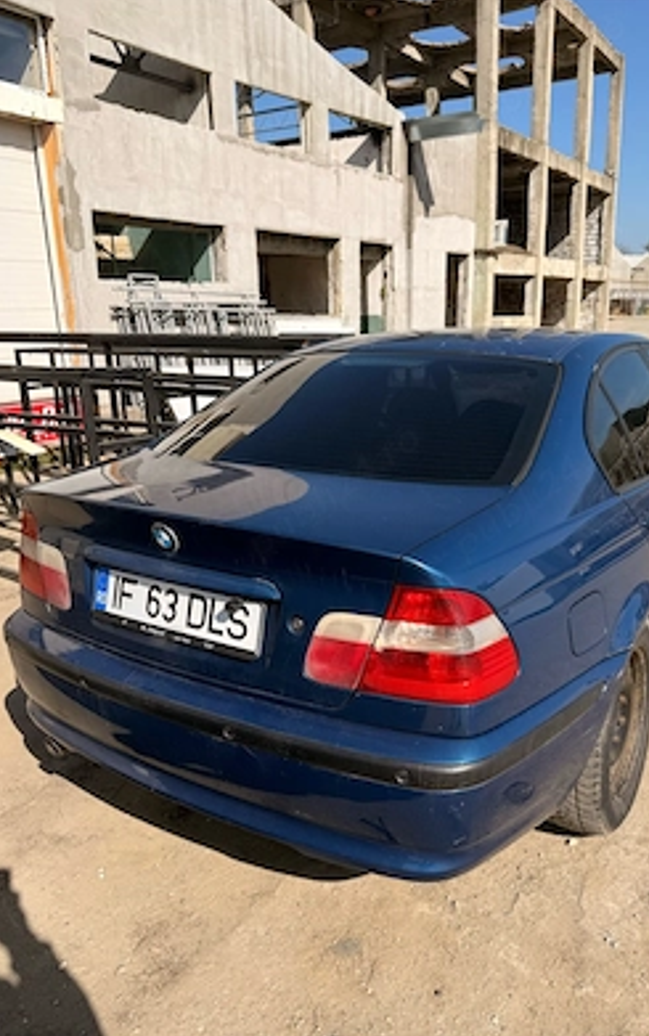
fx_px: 734
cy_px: 525
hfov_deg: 47.4
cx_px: 387
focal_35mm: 26
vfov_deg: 70.4
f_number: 1.78
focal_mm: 6.76
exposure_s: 1/5319
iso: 80
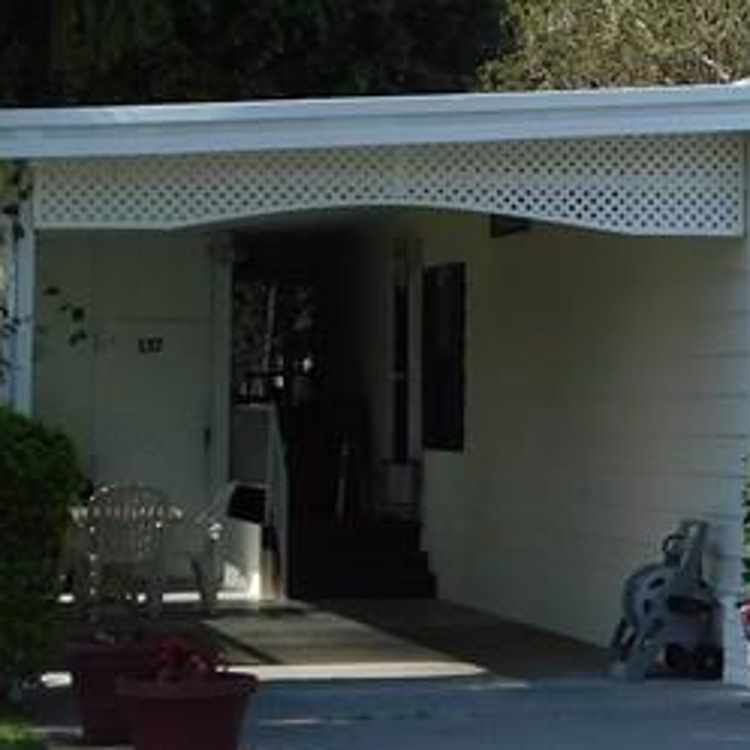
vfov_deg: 13.2
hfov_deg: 13.2
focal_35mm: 131
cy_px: 45
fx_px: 3211
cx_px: 669
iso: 125
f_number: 3.5
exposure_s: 1/1000
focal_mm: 6.3
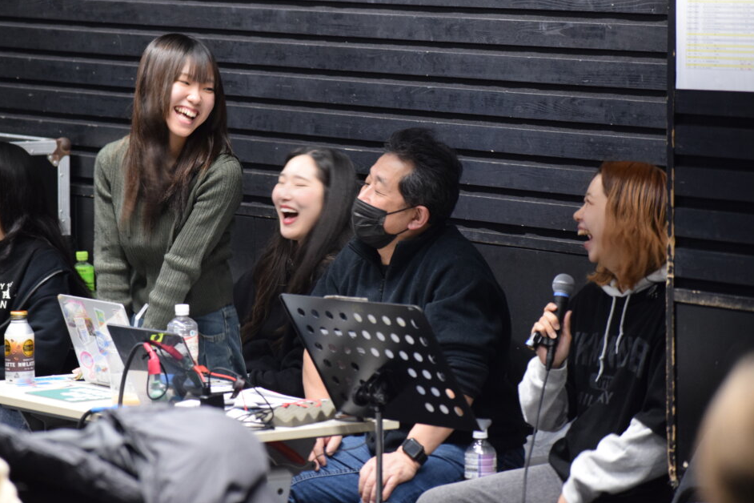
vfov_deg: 6.5
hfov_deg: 9.7
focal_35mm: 212
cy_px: 239
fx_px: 4440
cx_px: 355
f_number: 4.8
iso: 2000
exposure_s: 1/20
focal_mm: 130
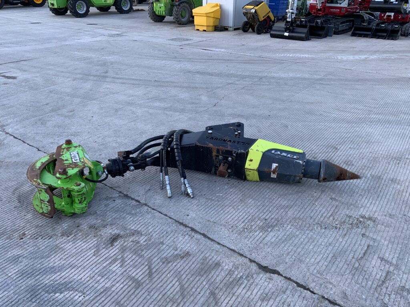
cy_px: 154
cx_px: 205
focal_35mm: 29
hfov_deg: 61.7
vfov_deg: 48.2
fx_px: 343
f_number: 1.8
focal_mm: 3
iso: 32
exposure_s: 1/122
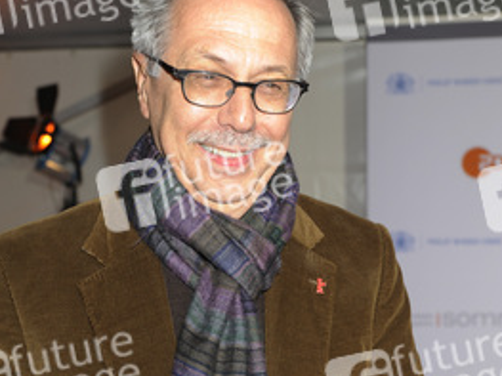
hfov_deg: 25.7
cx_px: 250
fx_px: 1102
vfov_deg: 19.2
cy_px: 282
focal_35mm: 76
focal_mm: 52
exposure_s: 1/160
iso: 640
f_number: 5.6
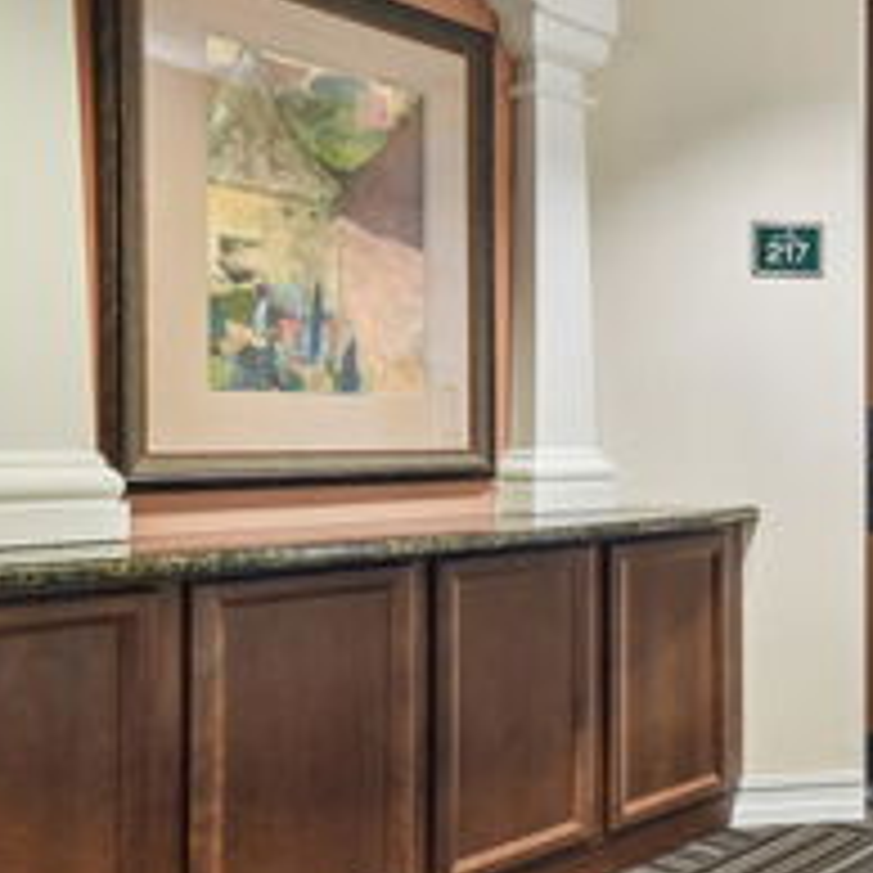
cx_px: 891
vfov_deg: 41.9
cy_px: 428
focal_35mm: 40
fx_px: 1141
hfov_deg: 37.1
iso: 100
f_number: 7.1
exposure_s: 1/1.67
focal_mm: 13
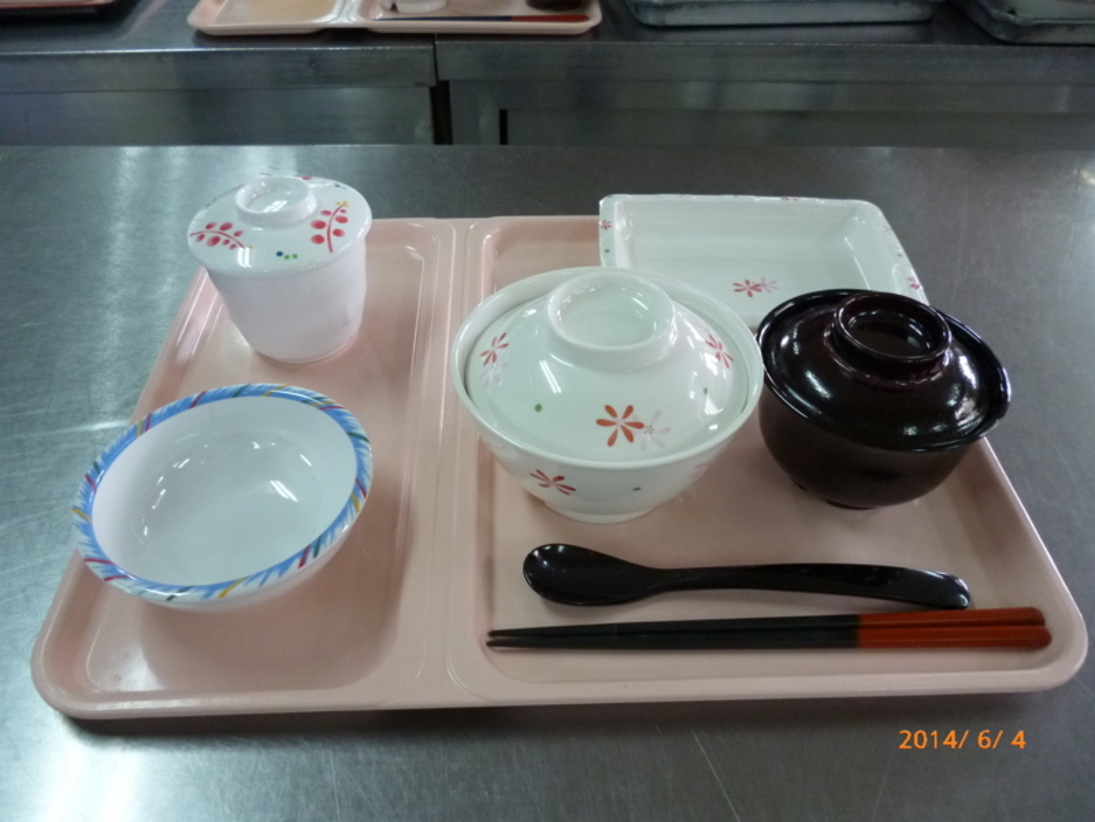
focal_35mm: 28
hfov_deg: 63.4
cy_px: 411
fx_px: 886
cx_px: 548
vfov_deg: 49.7
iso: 320
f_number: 3.1
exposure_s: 1/60
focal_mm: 5
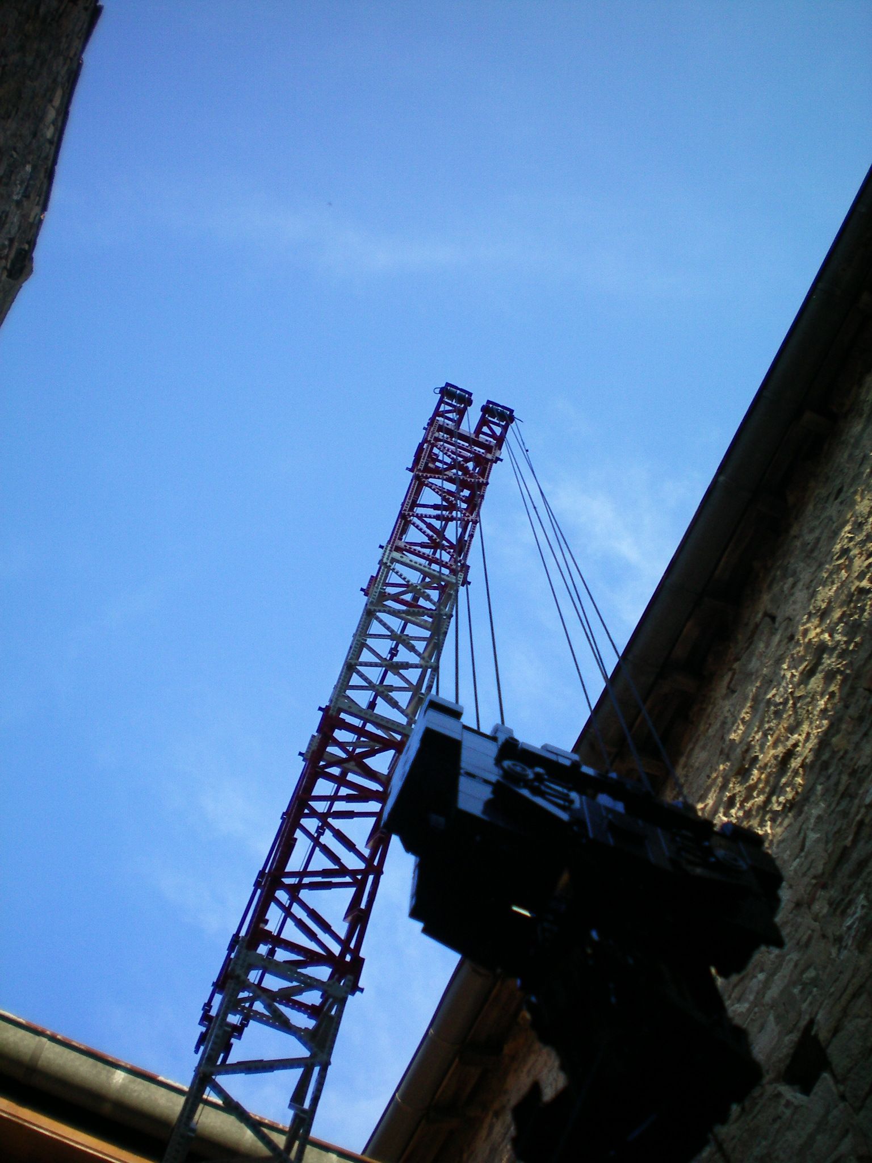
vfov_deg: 49.0
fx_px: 1276
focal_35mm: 38
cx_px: 436
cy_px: 582
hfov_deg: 37.7
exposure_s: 1/250
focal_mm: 6.3
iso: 64
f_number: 3.1
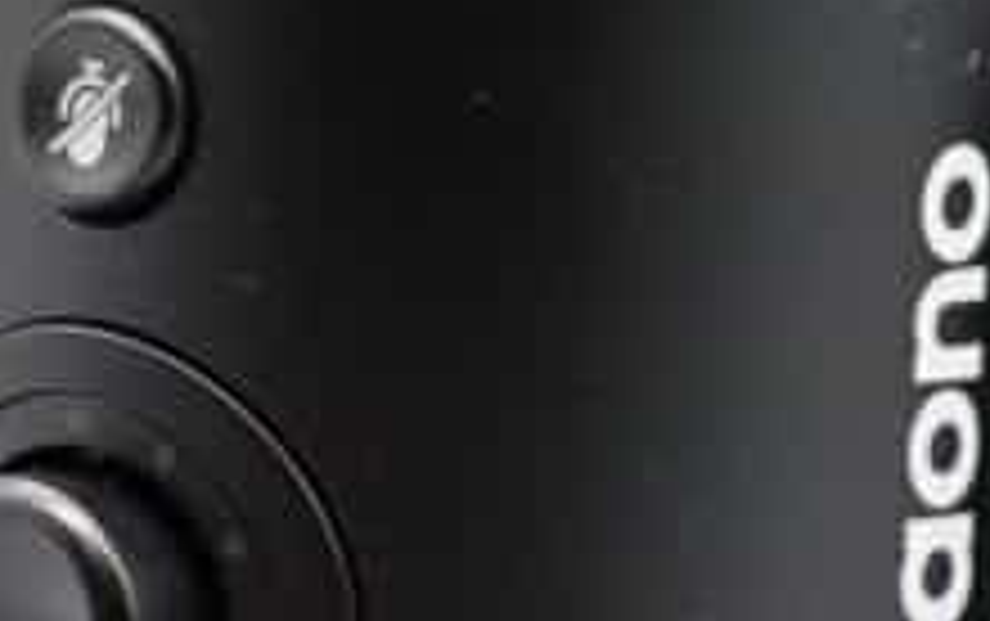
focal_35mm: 541
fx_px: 14611
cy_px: 562
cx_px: 117
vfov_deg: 2.4
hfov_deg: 3.9
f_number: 8
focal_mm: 300
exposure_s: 1/250
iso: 6400
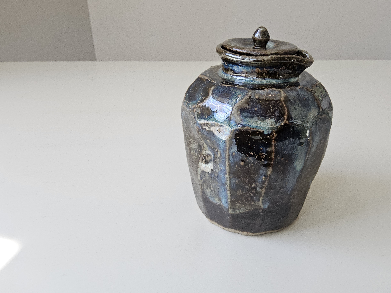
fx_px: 282
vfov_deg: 54.9
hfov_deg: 69.3
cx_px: 210
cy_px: 148
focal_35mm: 25
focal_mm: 3.08
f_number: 2
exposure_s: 1/120
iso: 250
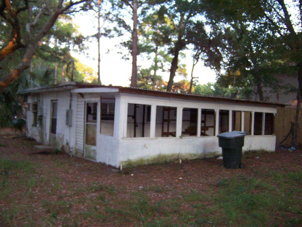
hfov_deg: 55.4
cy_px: 114
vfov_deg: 42.9
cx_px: 151
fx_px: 288
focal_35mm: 33
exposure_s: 1/60
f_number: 2.8
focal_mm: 5.5
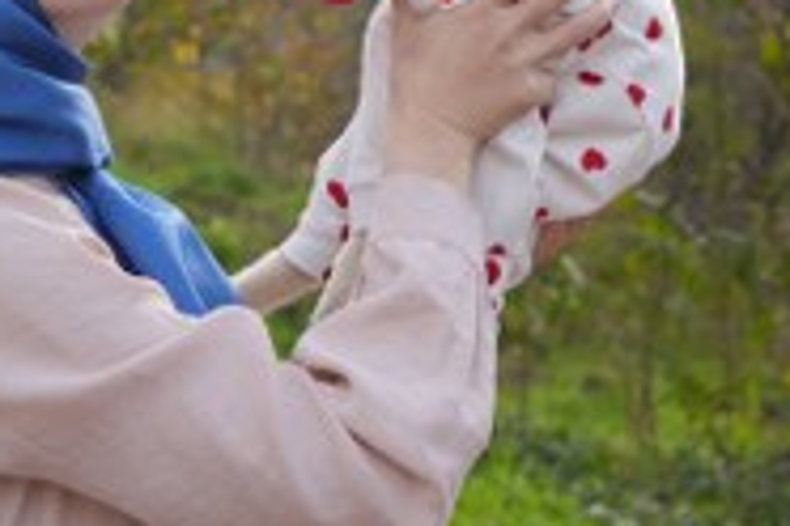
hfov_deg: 20.6
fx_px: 2172
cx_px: 336
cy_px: 62
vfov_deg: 13.7
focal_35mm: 99
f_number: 4.5
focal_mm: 39
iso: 100
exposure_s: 1/250
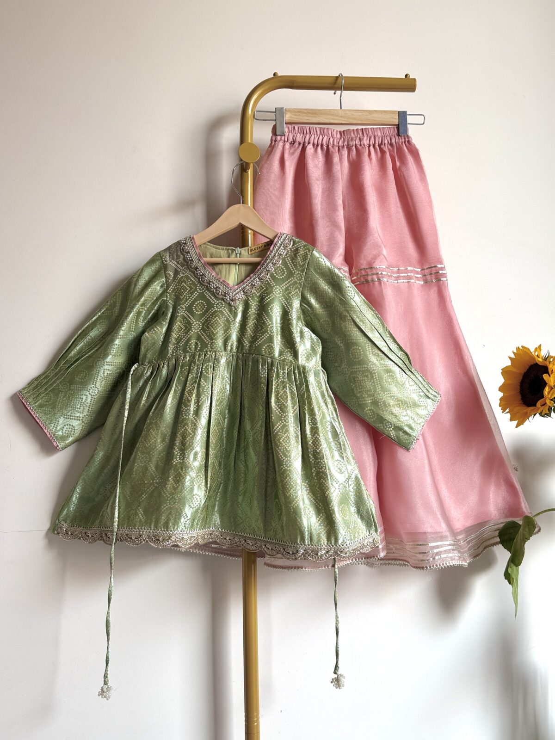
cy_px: 370
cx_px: 278
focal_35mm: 24
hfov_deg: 56.8
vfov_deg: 71.6
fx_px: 513
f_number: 1.78
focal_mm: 6.76
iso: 64
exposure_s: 1/121
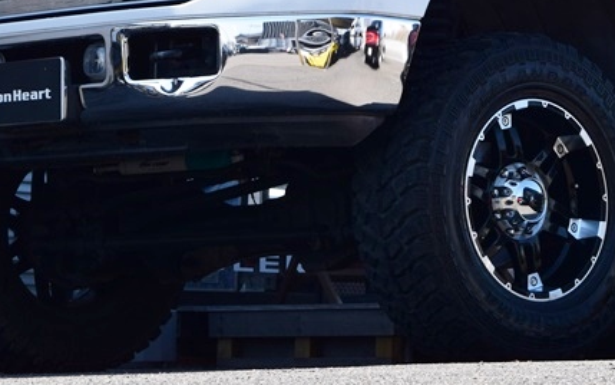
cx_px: 583
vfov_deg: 7.9
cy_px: -81
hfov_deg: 12.6
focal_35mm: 164
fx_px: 2752
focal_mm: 45
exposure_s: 1/320
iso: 400
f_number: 10
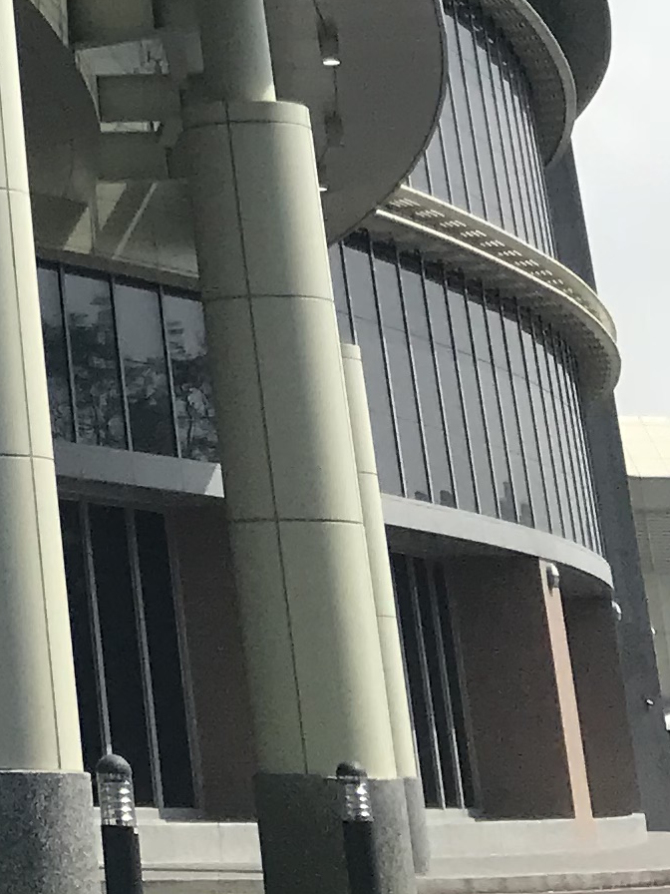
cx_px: -826
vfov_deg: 13.2
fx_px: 3252
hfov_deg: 10.5
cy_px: -964
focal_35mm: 126
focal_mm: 3.99
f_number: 1.8
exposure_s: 1/3096
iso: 20
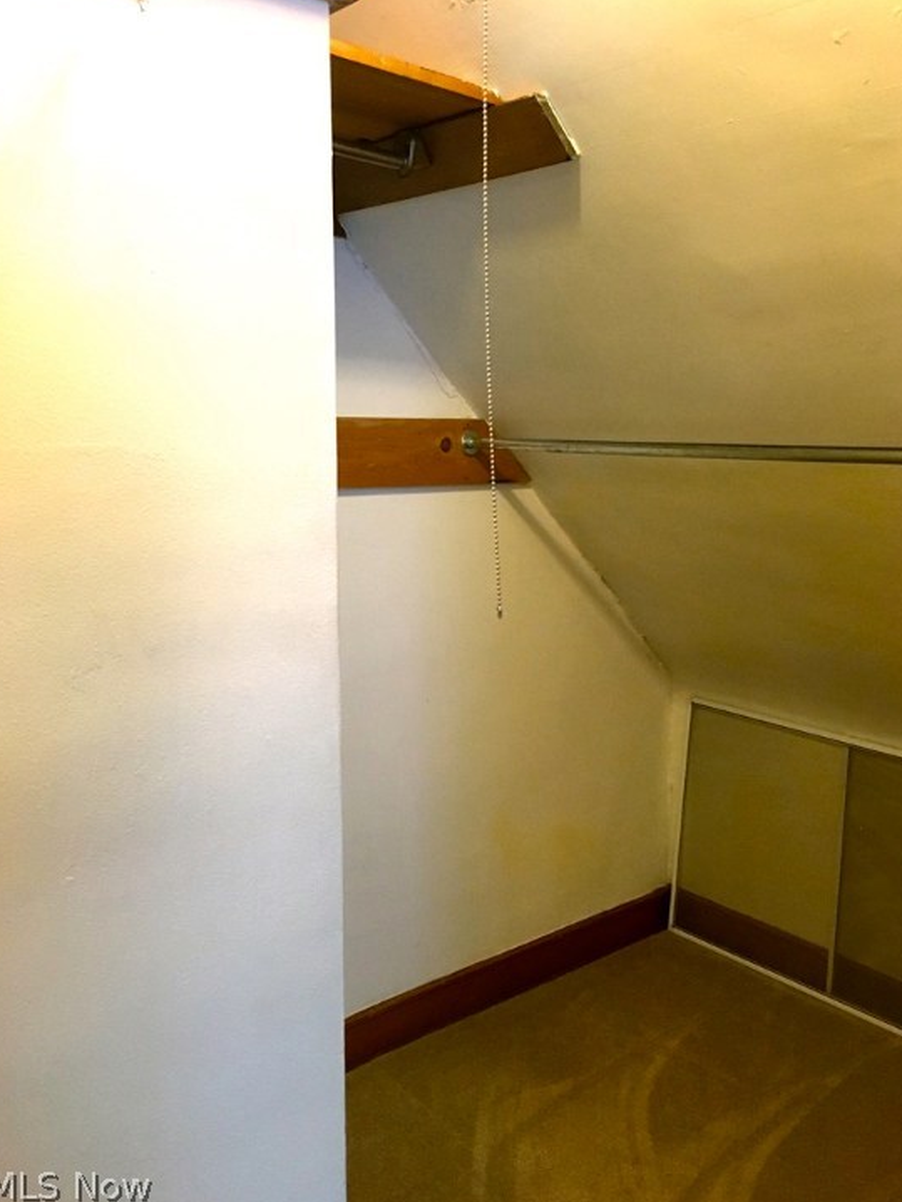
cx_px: 459
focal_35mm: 31
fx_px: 1076
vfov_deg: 58.3
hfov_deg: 45.5
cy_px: 571
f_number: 2.2
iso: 200
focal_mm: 4.15
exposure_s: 1/24
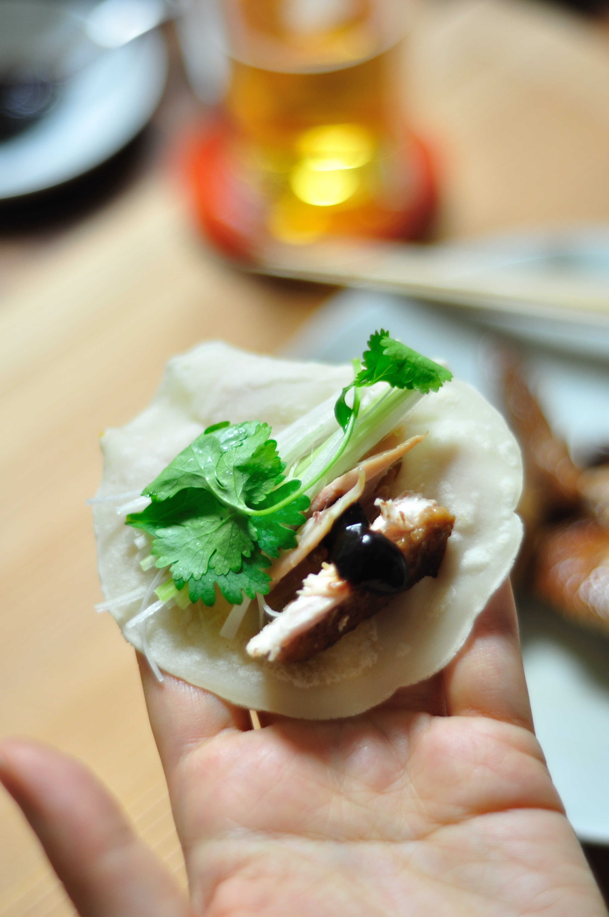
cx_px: 304
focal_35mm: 75
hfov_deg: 18.1
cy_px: 458
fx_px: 1908
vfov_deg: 27.0
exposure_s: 1/15
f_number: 1.8
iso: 200
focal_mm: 50
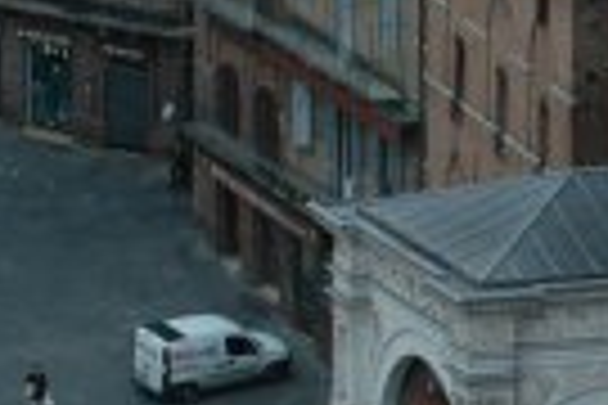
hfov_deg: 3.7
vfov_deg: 2.4
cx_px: -234
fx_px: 9491
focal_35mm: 562
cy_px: 14
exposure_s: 1/250
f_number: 8
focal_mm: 70
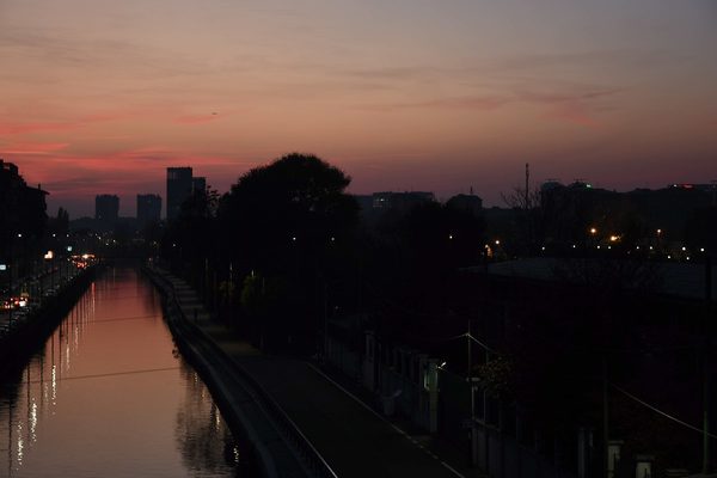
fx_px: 1553
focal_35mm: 78
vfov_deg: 17.5
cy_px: 239
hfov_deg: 26.0
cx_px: 358
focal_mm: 52
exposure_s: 1/5
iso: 125
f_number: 5.6
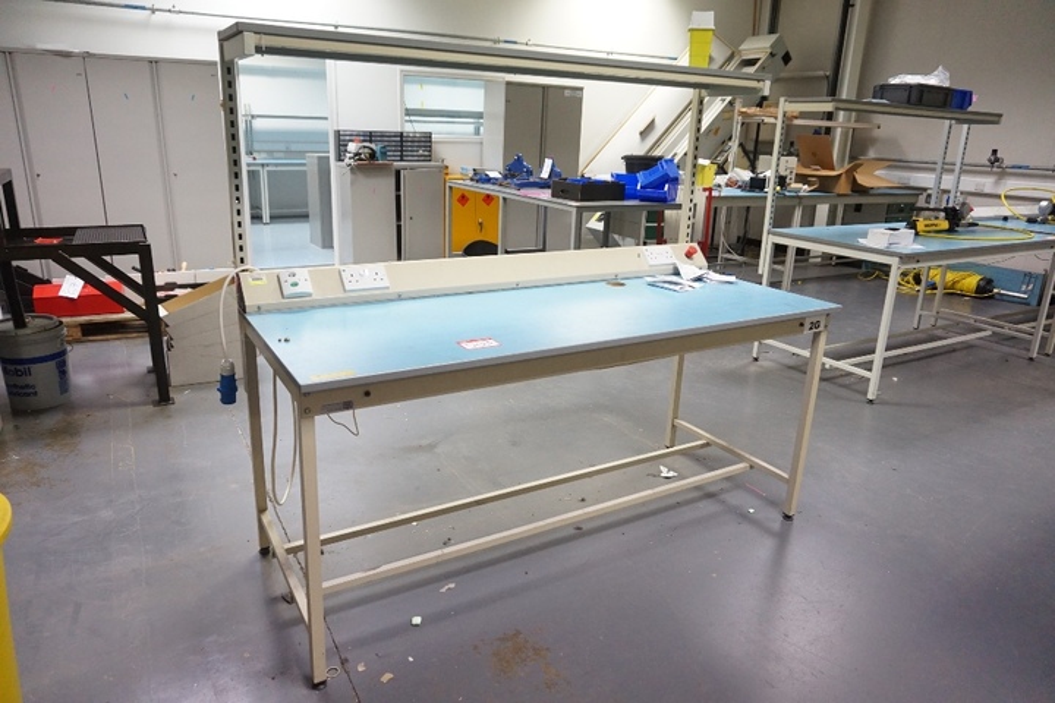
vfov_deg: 53.1
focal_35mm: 24
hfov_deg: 73.7
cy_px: 352
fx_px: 703
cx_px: 528
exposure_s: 1/160
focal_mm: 16
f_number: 3.5
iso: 2000
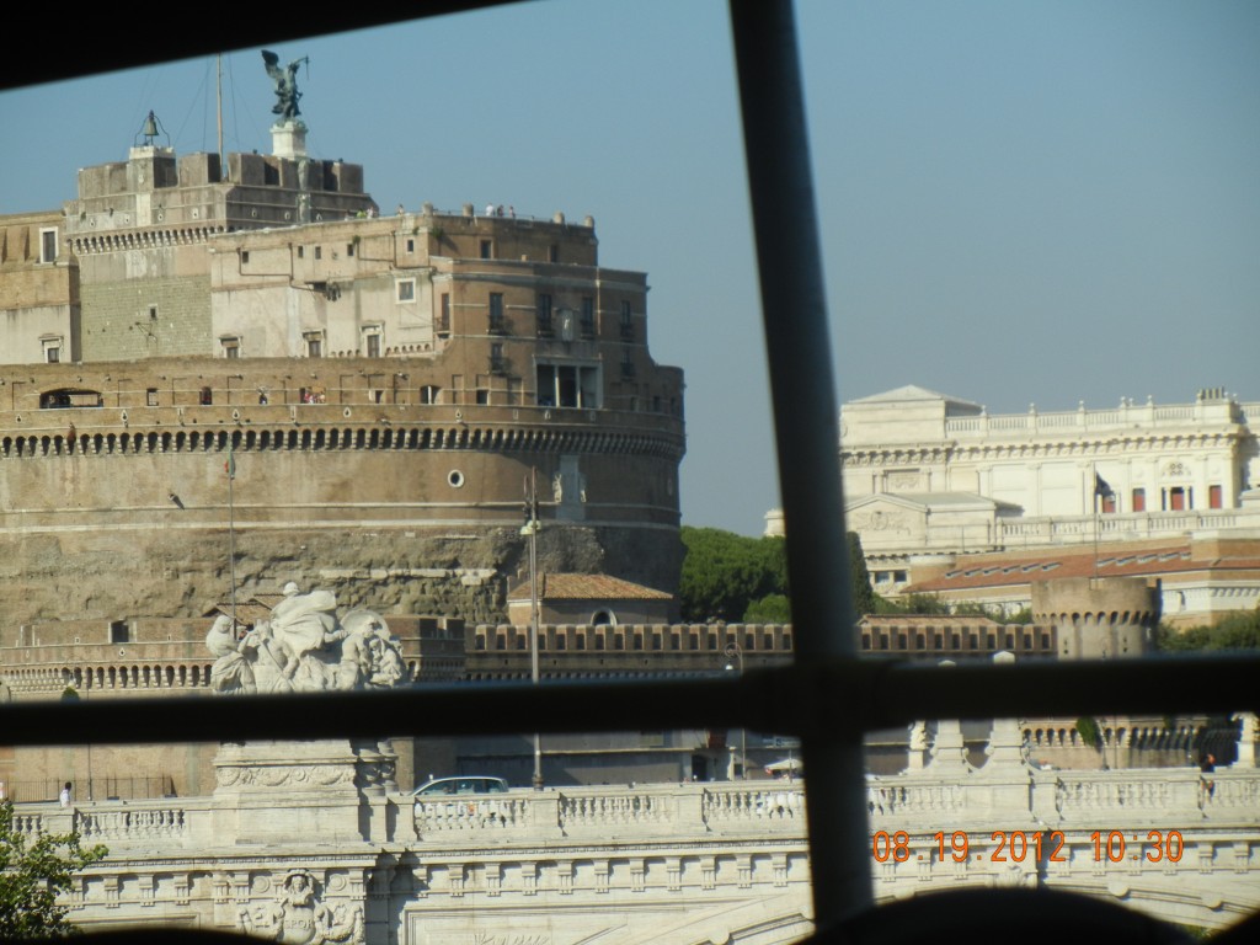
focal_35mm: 174
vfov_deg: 8.5
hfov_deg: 11.4
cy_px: 472
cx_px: 630
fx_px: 6333
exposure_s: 1/316
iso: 160
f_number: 9.2
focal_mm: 31.4
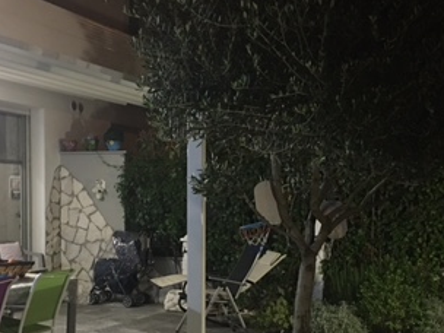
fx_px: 782
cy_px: 272
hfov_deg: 31.7
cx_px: 207
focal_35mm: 61
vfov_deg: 23.6
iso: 80
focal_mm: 4.15
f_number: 2.2
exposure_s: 1/4
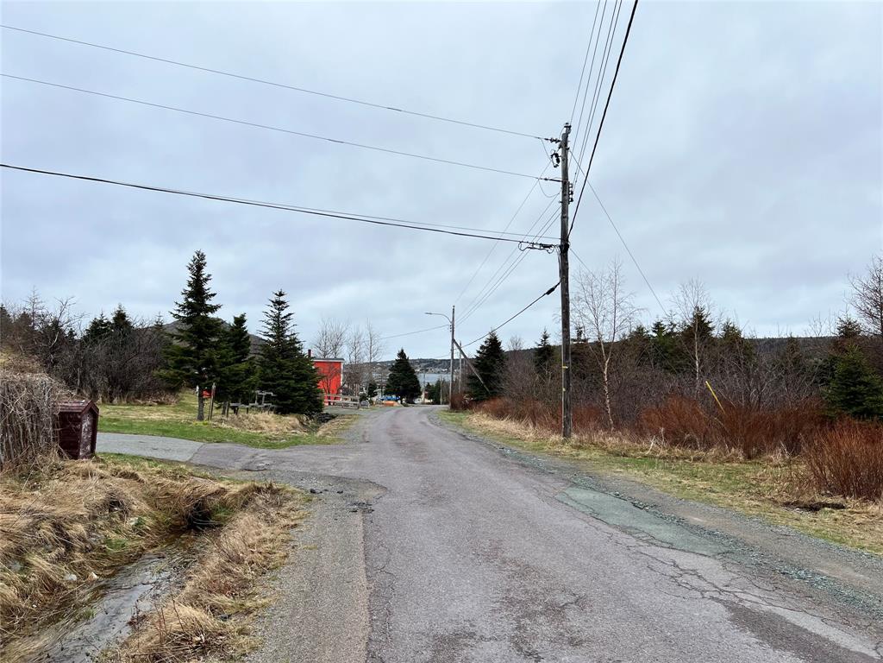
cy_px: 332
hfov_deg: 67.3
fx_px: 663
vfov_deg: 53.1
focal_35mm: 26
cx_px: 442
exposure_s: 1/873
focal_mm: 5.7
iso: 50
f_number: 1.5
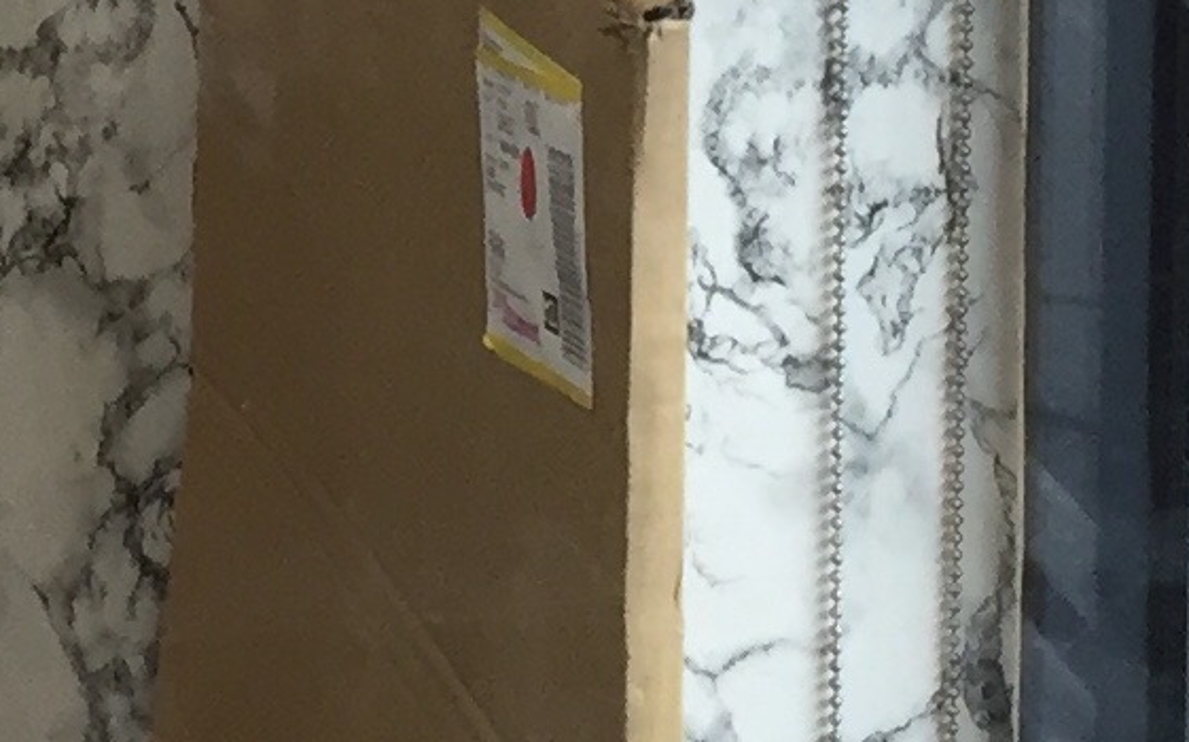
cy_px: -750
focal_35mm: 179
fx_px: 5797
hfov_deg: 11.3
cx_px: -521
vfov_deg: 7.1
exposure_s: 1/33
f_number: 2.2
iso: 50
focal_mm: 4.15
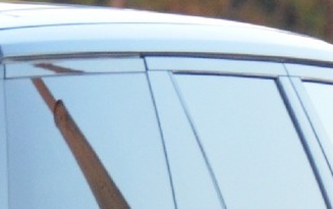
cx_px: -119
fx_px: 11853
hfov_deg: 1.6
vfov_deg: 1.0
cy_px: 545
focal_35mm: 1305
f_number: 5.3
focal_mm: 112
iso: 1600
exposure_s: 1/125
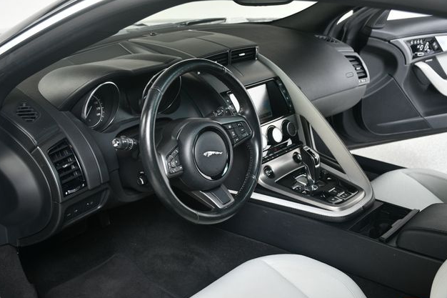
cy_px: 149
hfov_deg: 42.8
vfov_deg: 29.2
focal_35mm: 46
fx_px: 571
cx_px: 222
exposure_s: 1/160
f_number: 4
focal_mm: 30
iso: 100
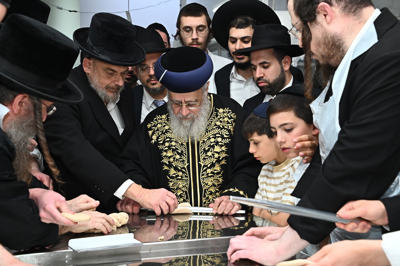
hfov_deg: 35.7
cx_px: 200
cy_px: 133
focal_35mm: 56
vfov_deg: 24.2
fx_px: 622
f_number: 8
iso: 1600
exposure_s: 1/200
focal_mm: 56
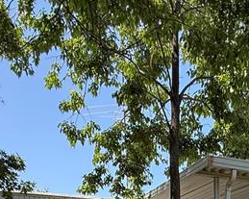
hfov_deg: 34.0
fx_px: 398
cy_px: 345
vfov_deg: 20.8
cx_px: 187
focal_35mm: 54
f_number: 2.2
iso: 64
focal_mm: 2.22
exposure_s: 1/284
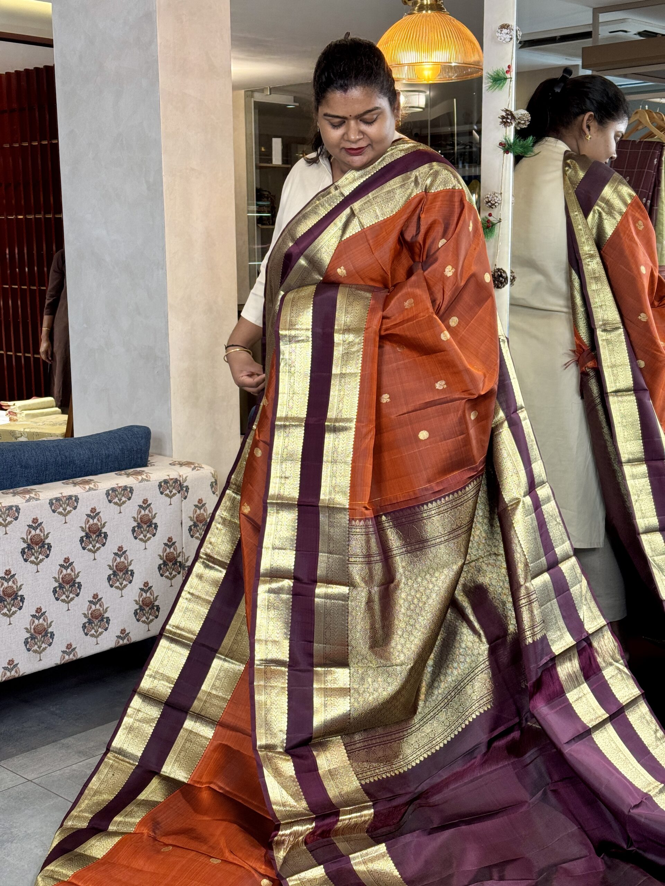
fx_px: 1229
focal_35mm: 48
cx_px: 332
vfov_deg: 39.7
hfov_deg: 30.3
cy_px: 443
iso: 125
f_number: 1.78
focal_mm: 6.76
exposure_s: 1/100
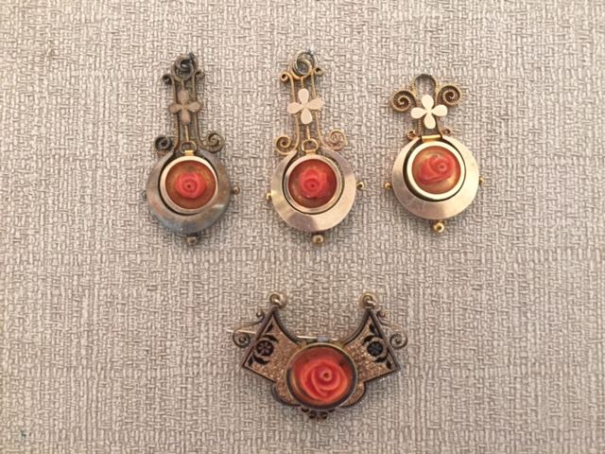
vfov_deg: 48.2
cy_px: 227
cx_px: 302
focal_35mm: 29
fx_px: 507
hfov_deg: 61.7
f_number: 2.2
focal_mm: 4.15
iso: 200
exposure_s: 1/30
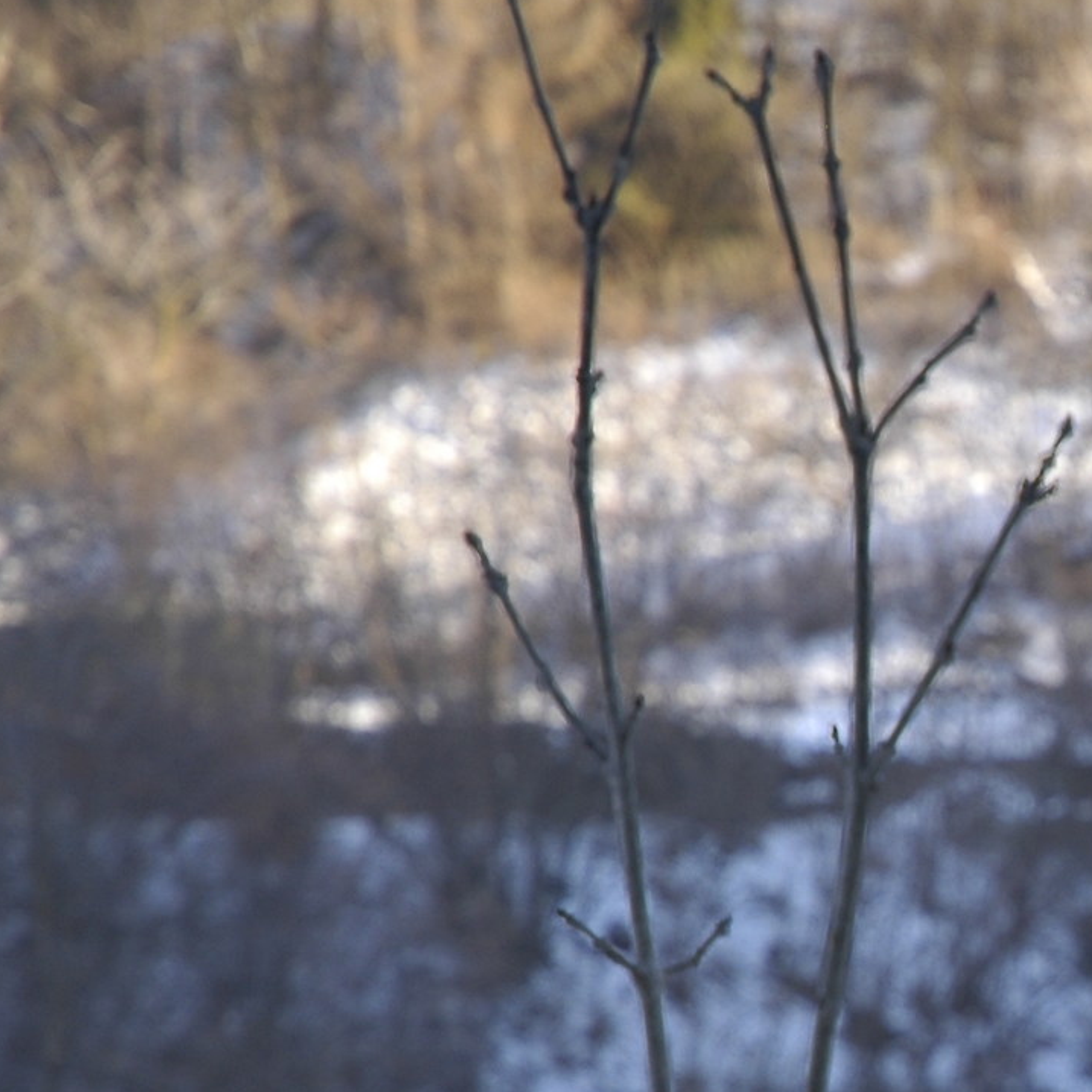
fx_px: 10636
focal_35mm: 298
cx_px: 1573
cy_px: 924
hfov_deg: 5.8
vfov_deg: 5.9
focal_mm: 70
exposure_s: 1/125
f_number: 5.6
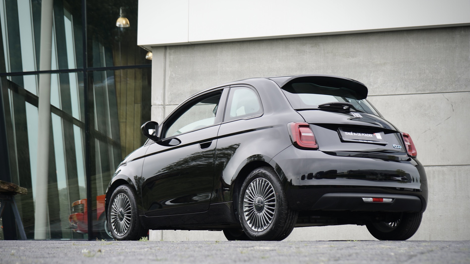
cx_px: 238
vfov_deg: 18.0
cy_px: 156
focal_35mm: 67
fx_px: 835
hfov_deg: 31.4
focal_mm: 63
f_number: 6.3
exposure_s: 1/100
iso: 100
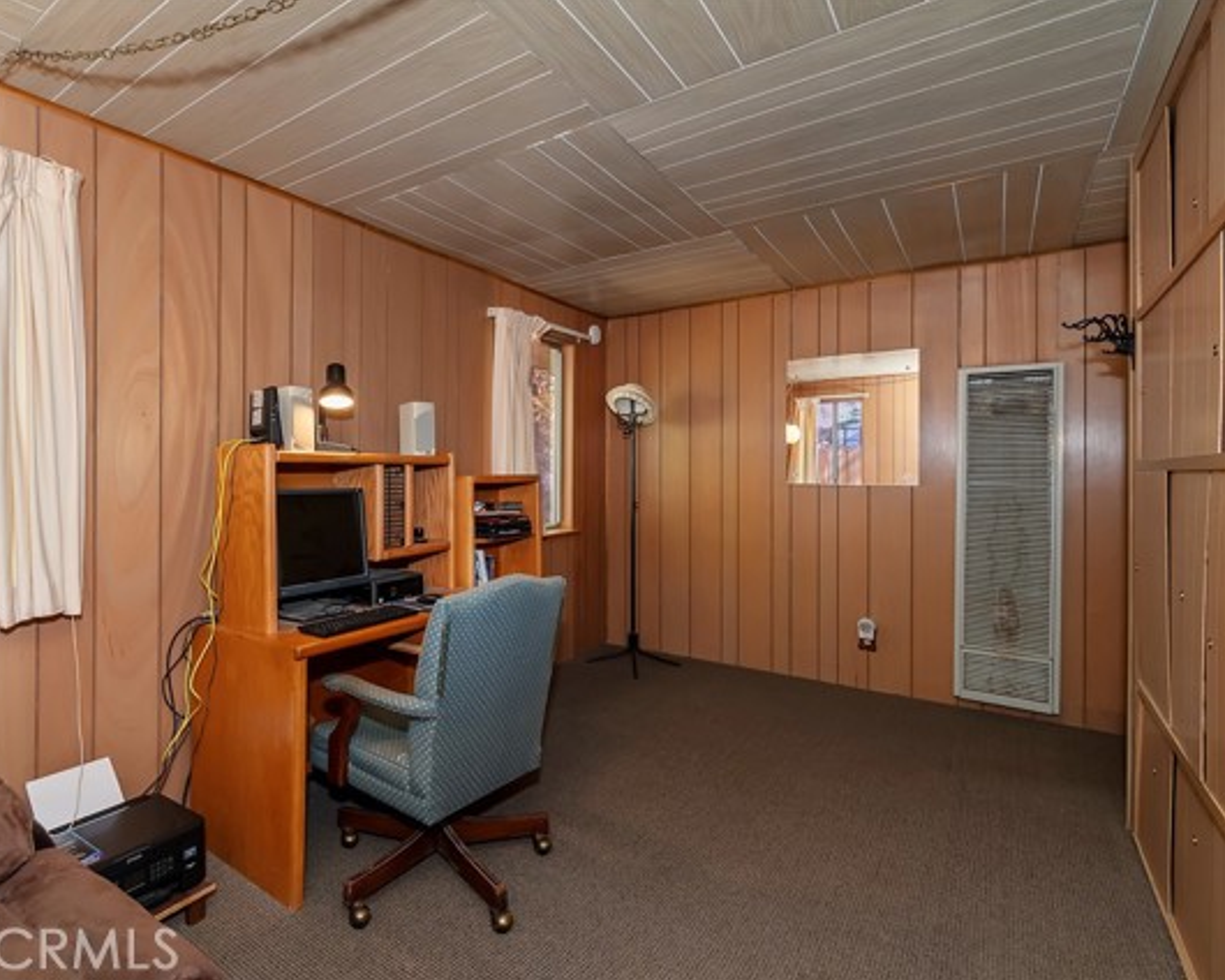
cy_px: 489
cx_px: 488
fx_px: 616
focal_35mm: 17
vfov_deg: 77.0
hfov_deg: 88.5
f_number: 8
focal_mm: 10
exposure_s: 1/30
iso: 400
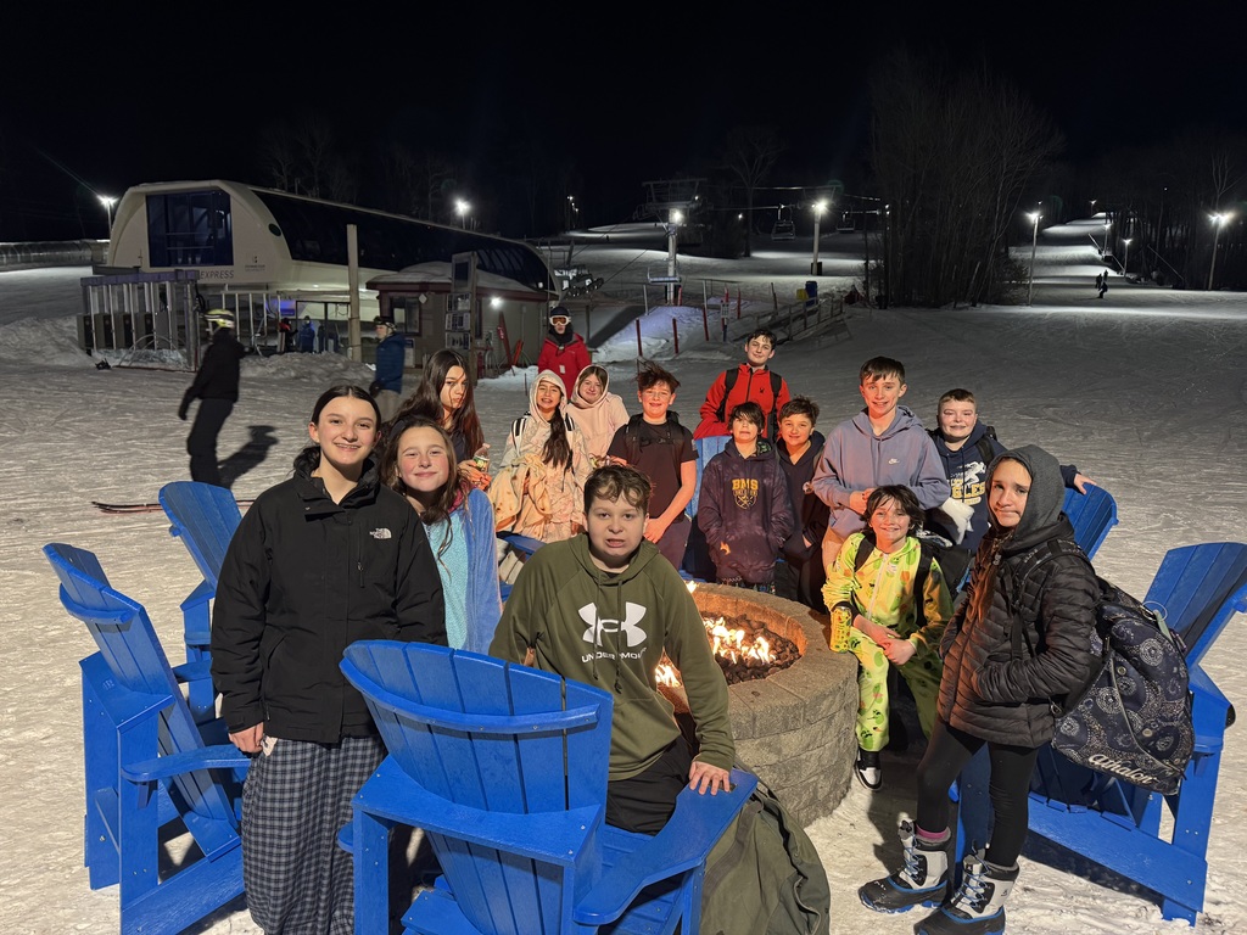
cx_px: 624
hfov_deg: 71.6
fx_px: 865
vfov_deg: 56.8
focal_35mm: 24
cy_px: 468
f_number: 1.78
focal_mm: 6.76
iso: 250
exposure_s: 1/60
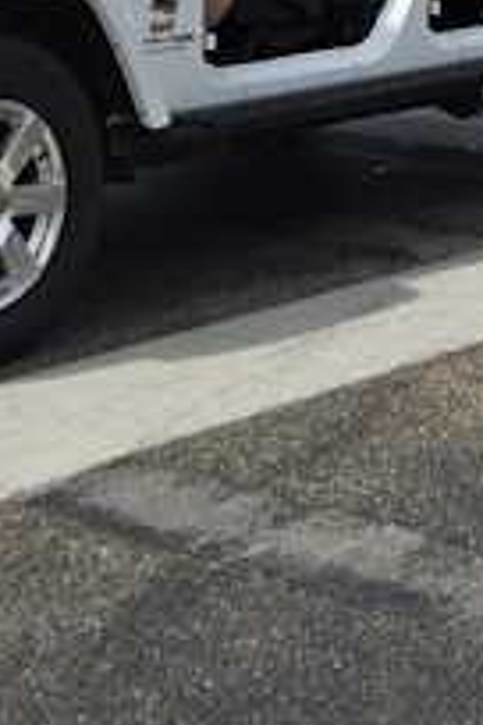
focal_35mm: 117
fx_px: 2354
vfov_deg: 16.5
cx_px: 376
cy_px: -217
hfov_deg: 11.7
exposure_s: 1/2175
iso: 25
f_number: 1.8
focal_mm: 5.4
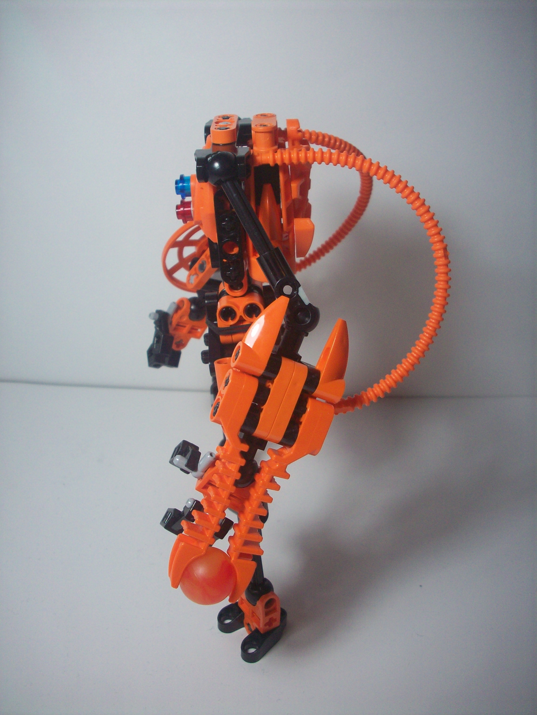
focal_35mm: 37
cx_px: 268
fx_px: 765
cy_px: 358
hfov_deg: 38.7
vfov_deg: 50.1
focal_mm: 6.2
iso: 80
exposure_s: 1/72.4
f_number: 2.8
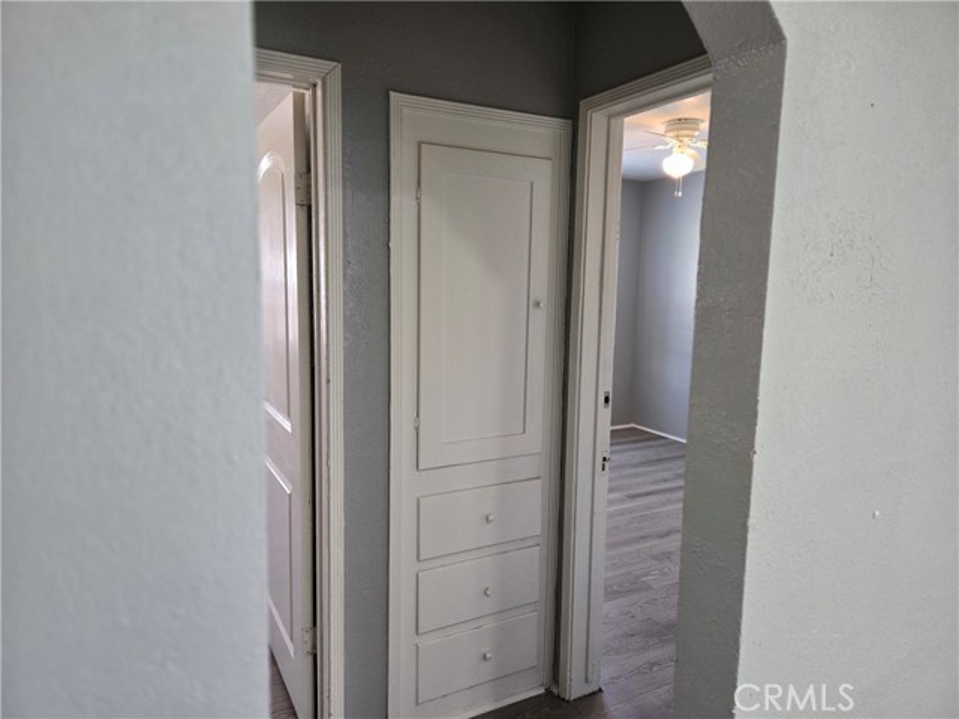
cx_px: 480
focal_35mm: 23
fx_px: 637
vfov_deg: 58.9
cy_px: 360
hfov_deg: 73.9
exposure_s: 1/120
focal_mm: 5.4
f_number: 1.8
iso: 200
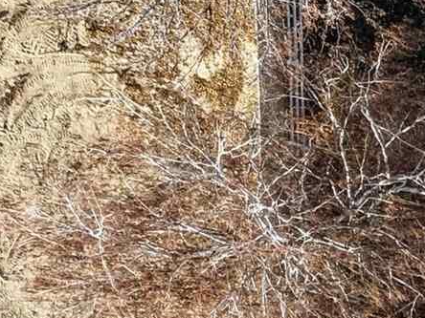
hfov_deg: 11.8
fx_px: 1657
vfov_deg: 10.8
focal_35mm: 135
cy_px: 403
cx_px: 1040
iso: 100
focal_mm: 8.7
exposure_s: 1/1000
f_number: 1.8
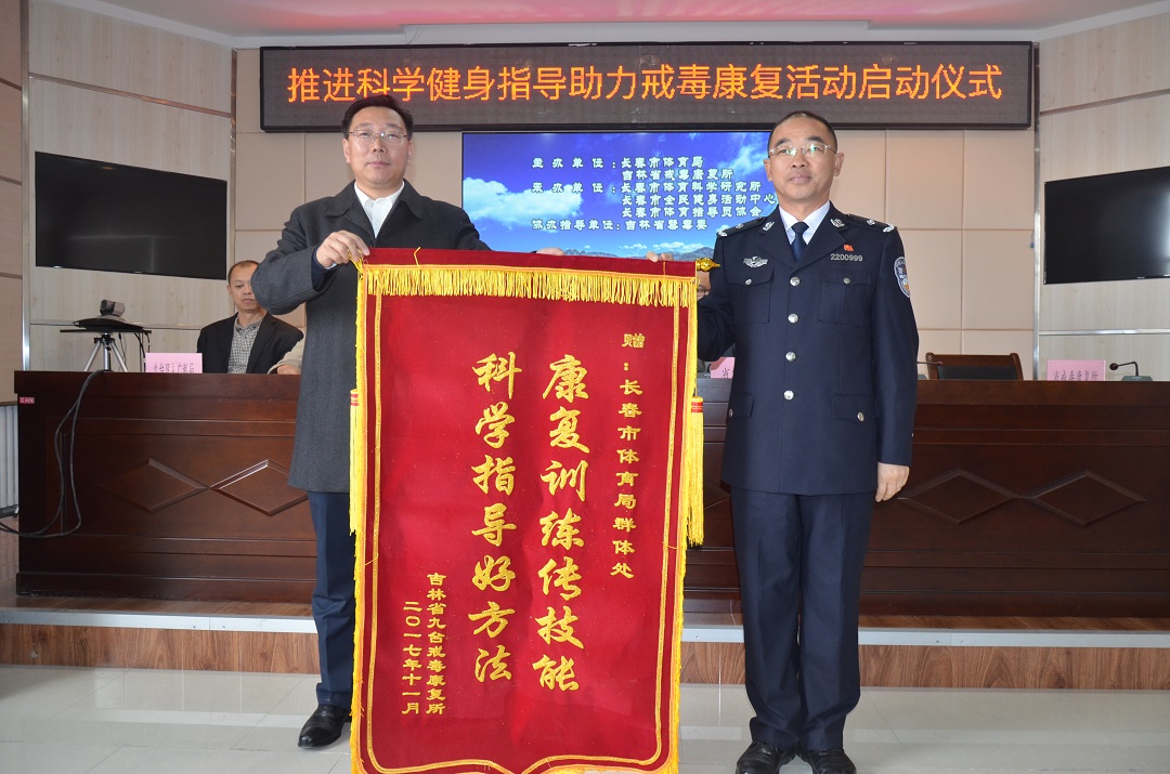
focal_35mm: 27
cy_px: 387
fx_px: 876
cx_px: 585
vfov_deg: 47.7
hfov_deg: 67.5
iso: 800
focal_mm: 18
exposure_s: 1/60
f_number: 3.5
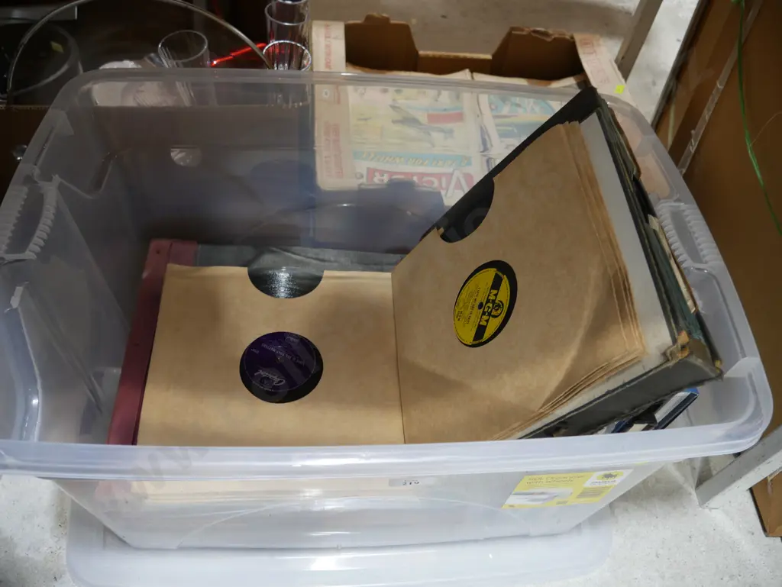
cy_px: 294
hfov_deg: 59.9
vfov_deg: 46.8
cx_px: 391
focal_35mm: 30
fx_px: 678
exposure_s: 1/60
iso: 320
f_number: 3.6
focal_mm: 15
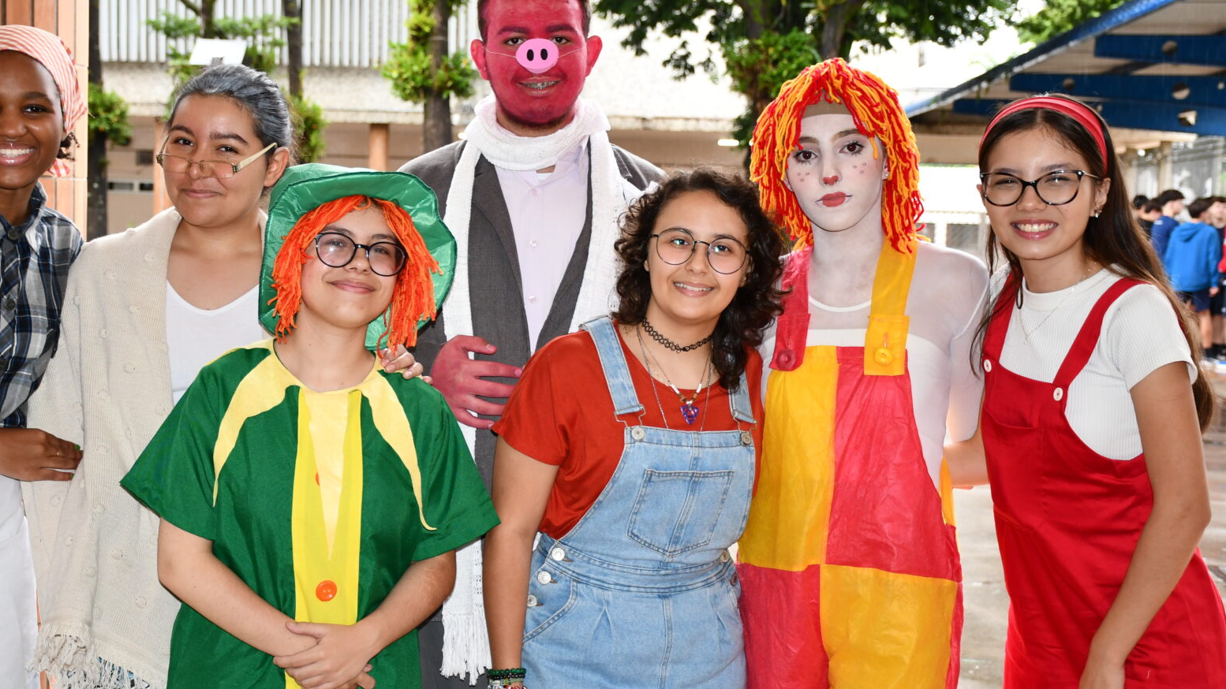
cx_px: 488
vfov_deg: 18.3
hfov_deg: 31.8
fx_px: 2145
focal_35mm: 66
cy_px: 353
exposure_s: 1/60
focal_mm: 34
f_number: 4.2
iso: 640
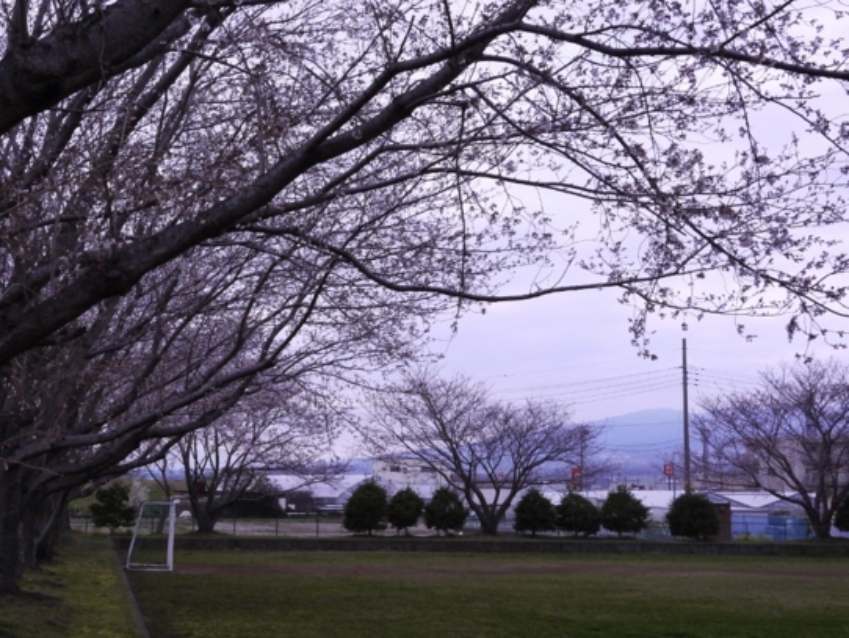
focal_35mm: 59
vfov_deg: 24.7
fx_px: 1448
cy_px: 202
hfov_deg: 32.4
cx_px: 288
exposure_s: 1/160
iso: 400
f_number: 8
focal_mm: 20
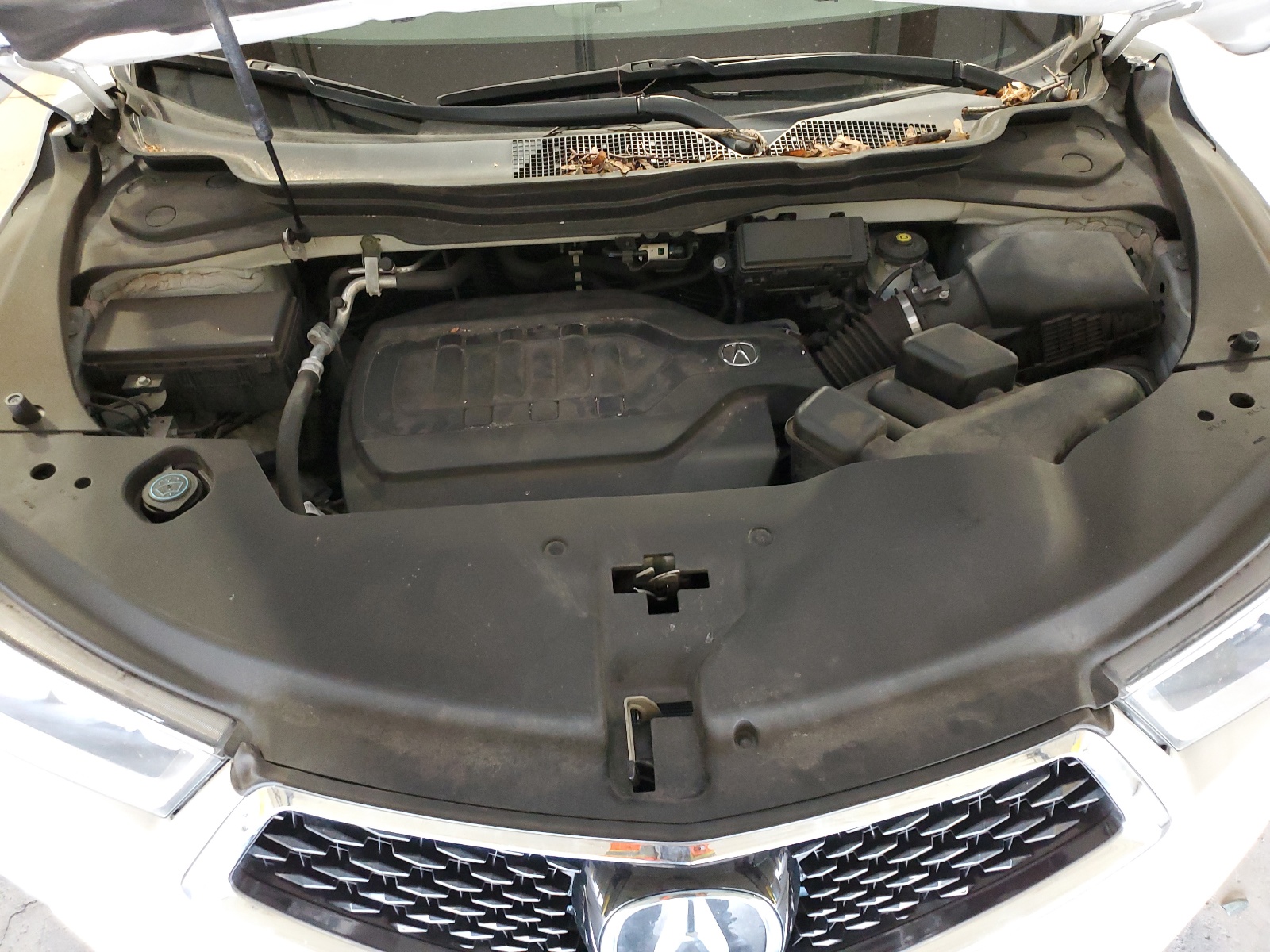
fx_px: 954
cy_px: 476
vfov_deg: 53.1
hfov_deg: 67.3
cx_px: 635
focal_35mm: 26
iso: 286
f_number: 1.5
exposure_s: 1/30
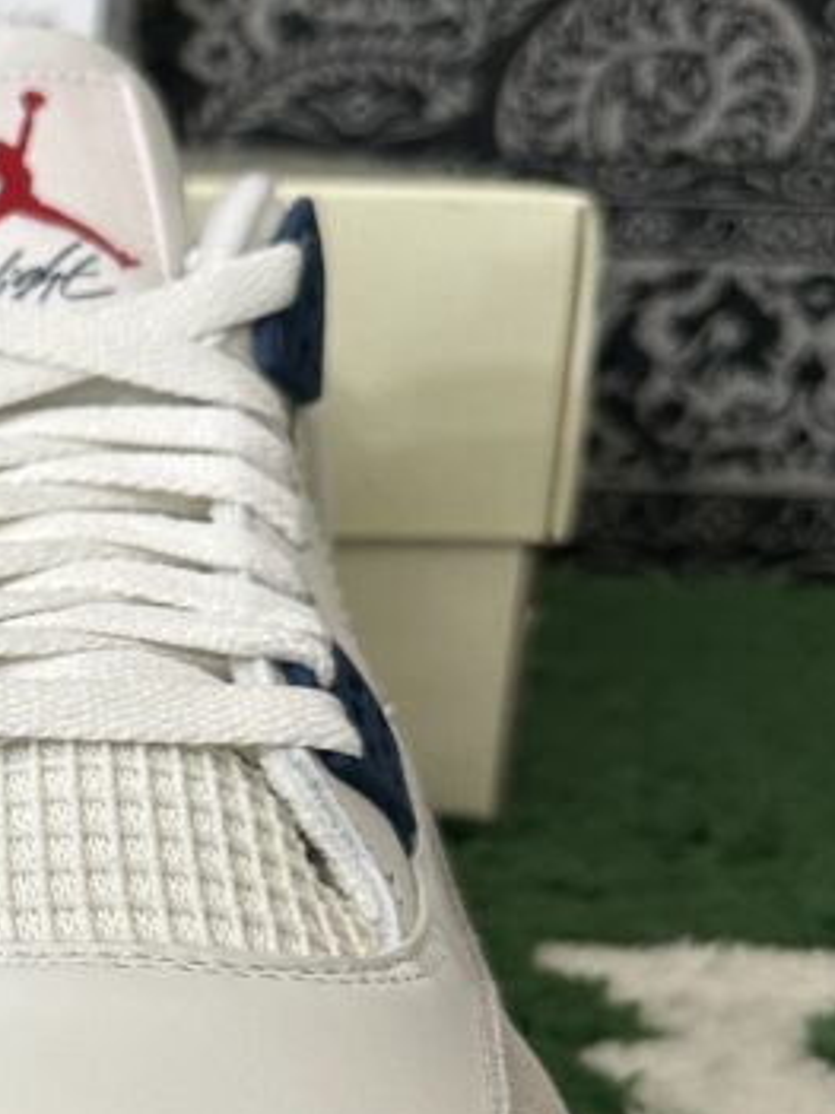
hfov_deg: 18.8
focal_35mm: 70
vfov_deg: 27.6
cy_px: 752
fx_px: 2253
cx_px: -371
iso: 250
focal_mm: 6.86
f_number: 1.78
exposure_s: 1/50
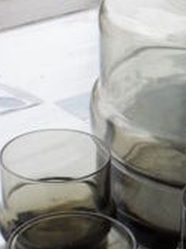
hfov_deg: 10.8
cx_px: 220
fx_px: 970
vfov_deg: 14.6
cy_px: 122
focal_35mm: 135
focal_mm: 6.3
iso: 200
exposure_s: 1/30
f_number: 3.2
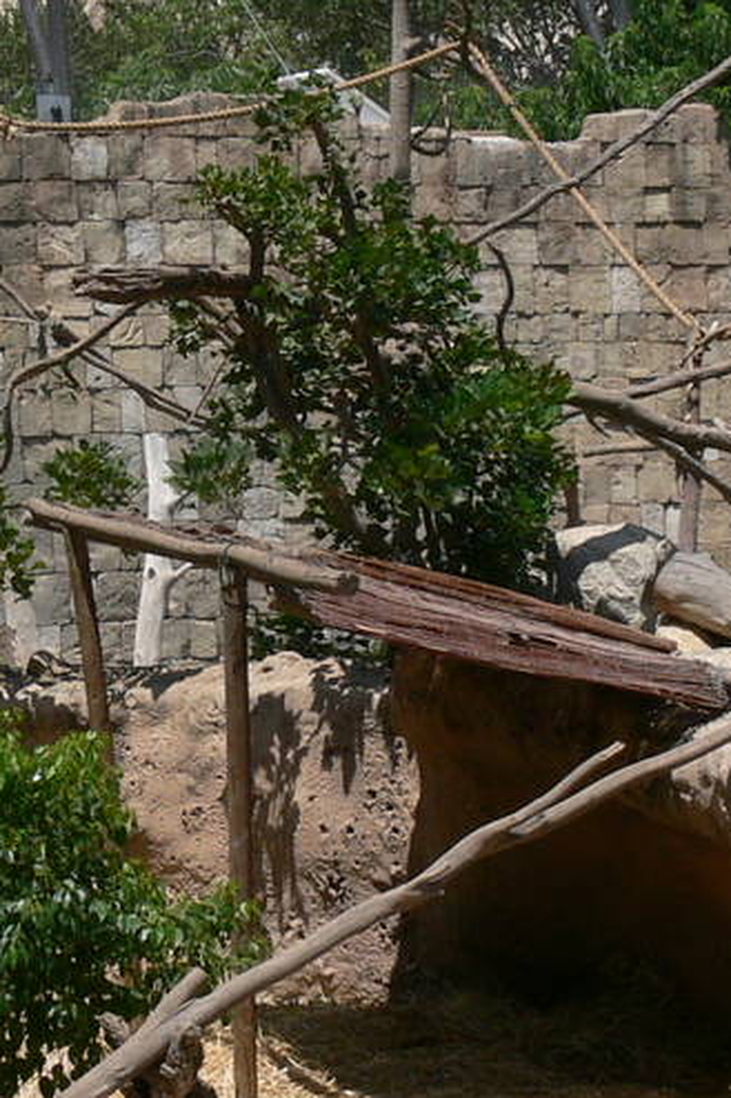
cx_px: 231
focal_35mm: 118
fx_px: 3596
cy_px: 300
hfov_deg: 11.6
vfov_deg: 17.3
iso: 80
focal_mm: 7.4
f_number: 5.6
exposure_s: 1/500
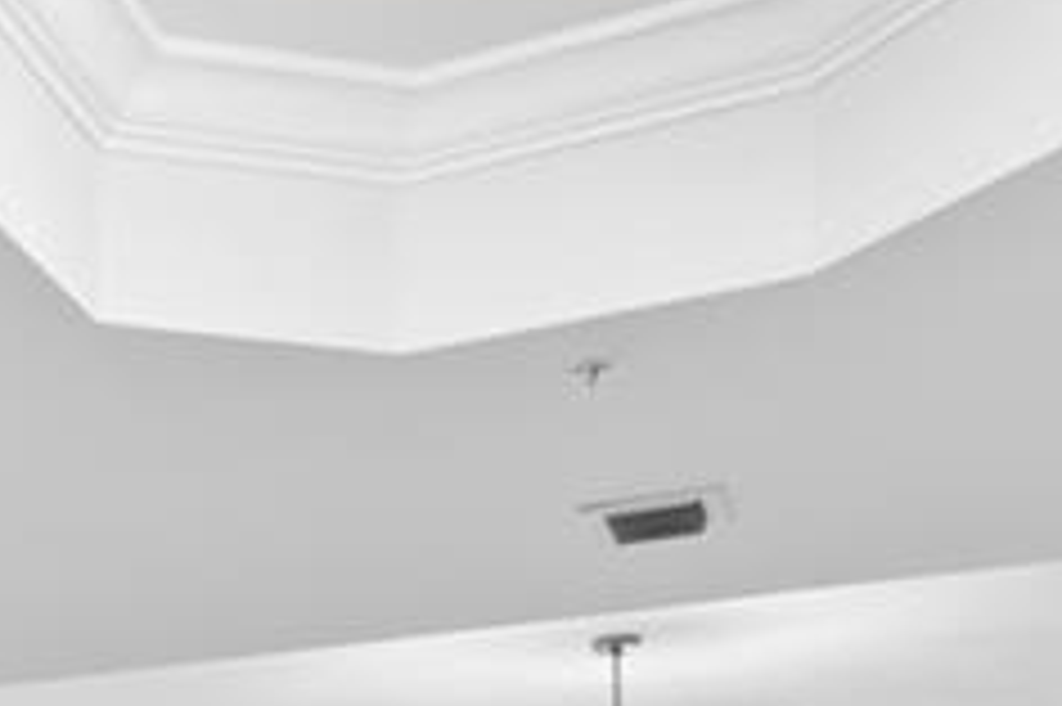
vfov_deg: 17.8
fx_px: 1916
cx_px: -374
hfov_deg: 25.8
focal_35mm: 65
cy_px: 1171
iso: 200
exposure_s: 1/1.67
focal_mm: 10
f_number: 8
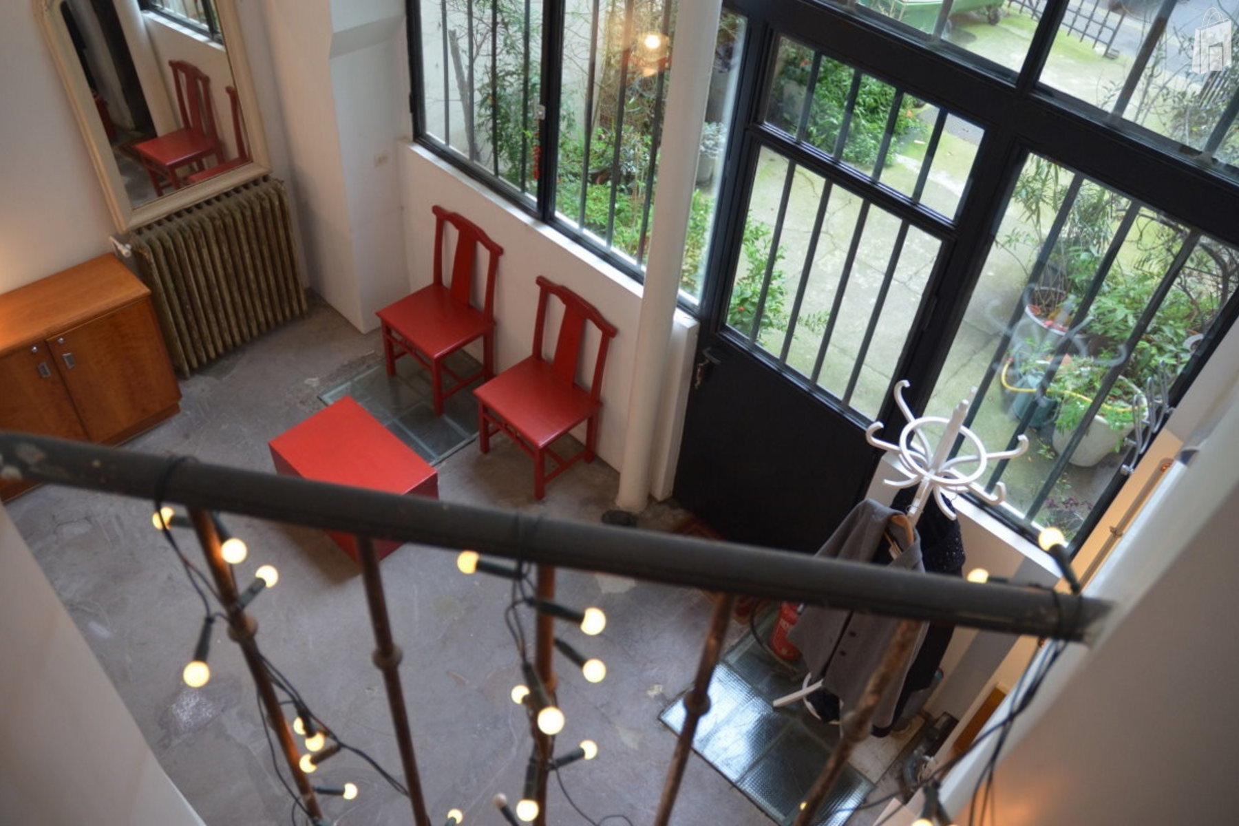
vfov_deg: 47.9
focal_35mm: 27
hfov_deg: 67.4
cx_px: 620
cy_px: 413
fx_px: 929
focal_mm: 18
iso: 800
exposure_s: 1/100
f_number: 3.5
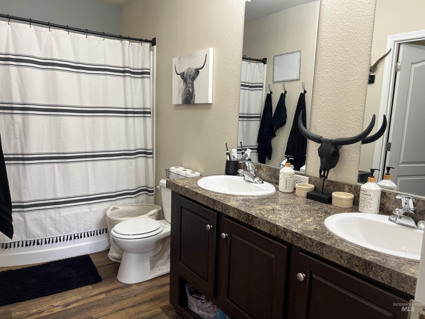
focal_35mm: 26
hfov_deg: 67.3
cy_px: 160
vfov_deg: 53.1
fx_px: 319
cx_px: 212
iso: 80
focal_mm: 5.7
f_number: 1.5
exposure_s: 1/60
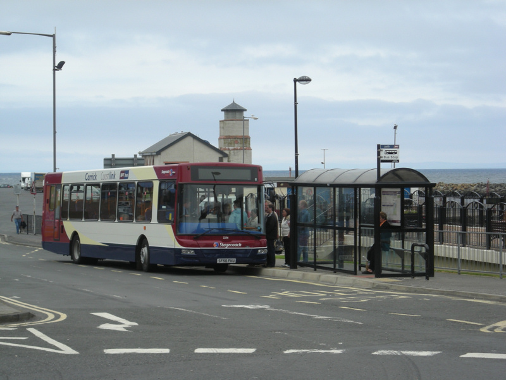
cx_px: 253
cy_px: 190
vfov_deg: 14.1
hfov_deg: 18.7
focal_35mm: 105
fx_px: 1535
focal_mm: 17.1
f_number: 4.7
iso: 50
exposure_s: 1/284
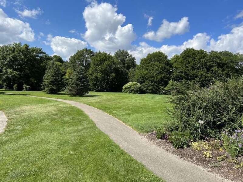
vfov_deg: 53.1
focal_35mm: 26
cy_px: 91
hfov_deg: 67.3
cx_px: 122
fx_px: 183
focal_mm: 5.7
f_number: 1.5
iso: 50
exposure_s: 1/4115
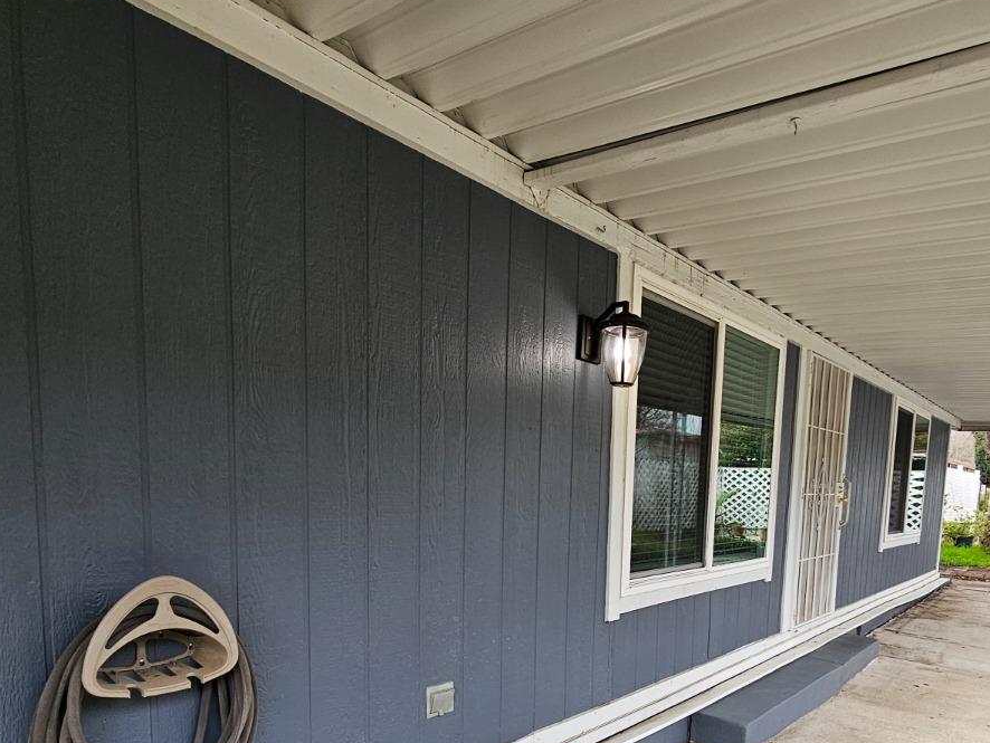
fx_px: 629
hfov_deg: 75.8
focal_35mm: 22
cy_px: 558
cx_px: 578
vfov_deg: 57.9
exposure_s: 1/120
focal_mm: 2.2
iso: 64
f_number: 2.2
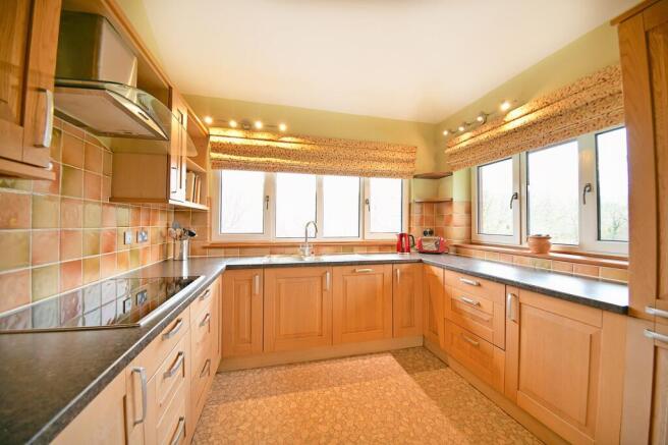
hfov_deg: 108.3
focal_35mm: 13
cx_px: 334
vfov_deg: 85.4
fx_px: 241
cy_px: 222
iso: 500
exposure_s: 1/25
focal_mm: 13
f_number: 5
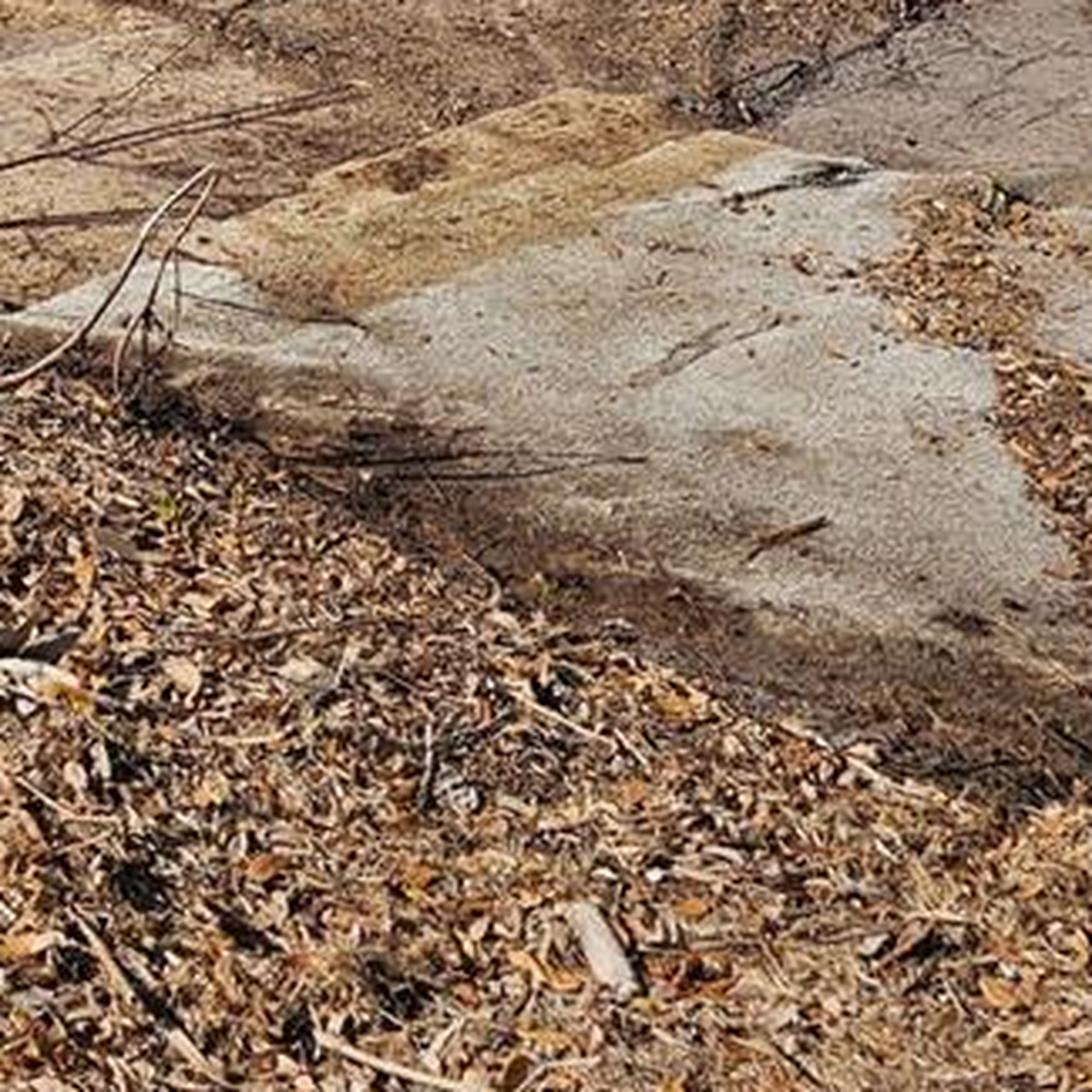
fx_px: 2677
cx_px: -262
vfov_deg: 18.7
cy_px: -793
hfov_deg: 21.2
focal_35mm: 75
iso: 16
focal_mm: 6.3
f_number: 1.7
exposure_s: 1/1339
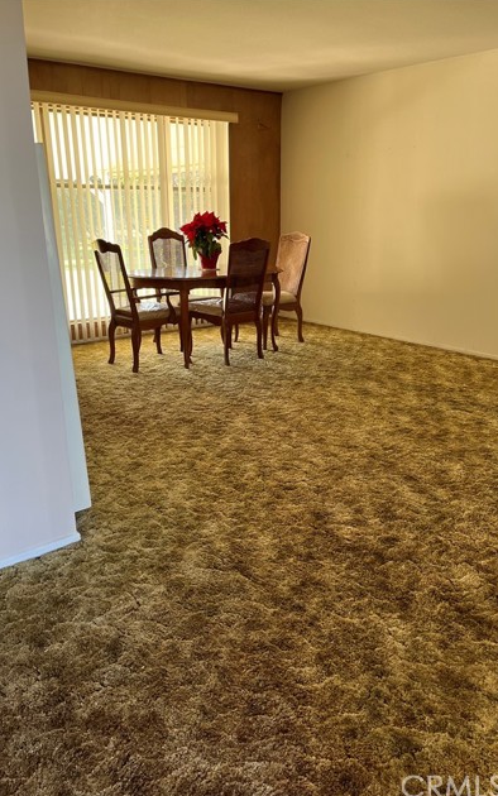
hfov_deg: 44.5
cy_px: 401
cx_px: 262
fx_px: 608
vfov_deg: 66.5
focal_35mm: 28
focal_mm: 5.1
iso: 125
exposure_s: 1/103
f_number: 1.6
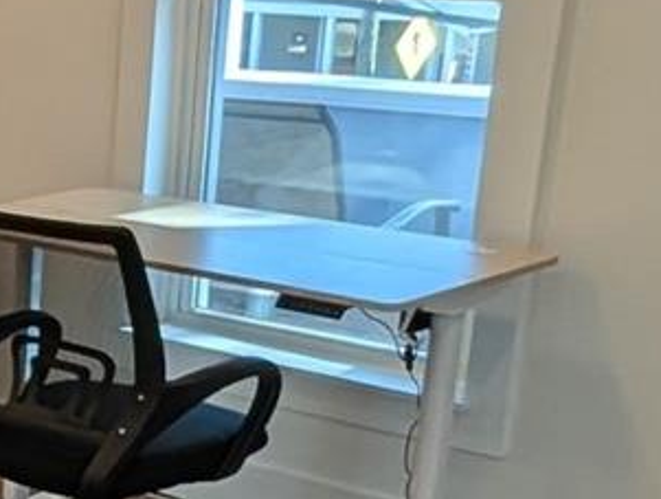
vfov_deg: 16.6
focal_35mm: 88
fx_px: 1684
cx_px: -452
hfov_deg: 18.4
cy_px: 466
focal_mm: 1.95
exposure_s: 1/120
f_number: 2.2
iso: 64
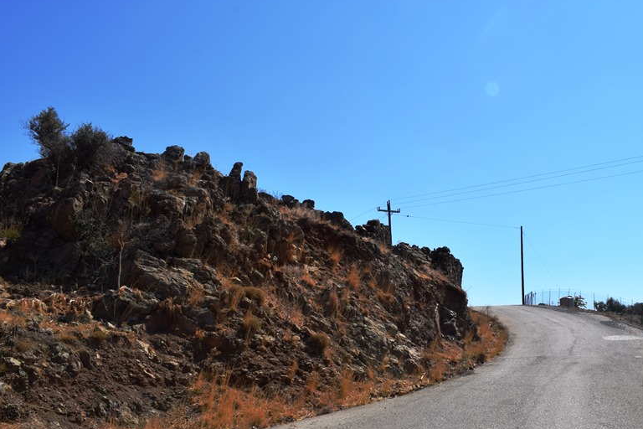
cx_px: 387
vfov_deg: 36.7
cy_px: 269
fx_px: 643
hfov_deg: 52.8
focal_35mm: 36
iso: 100
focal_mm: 18
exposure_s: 1/200
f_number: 13
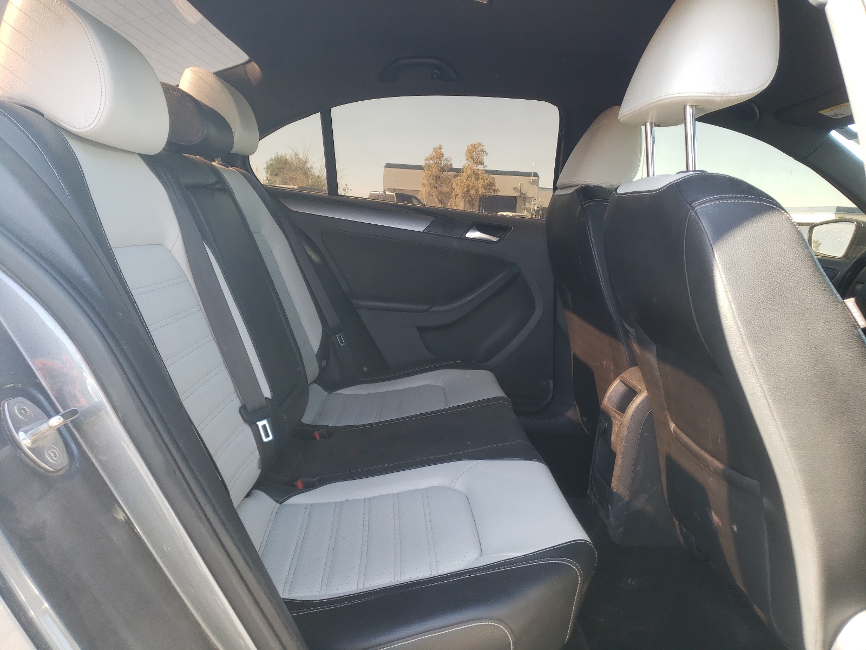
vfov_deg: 53.1
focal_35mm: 26
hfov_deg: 67.3
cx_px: 433
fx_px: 650
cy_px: 325
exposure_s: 1/120
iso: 51
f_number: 1.5
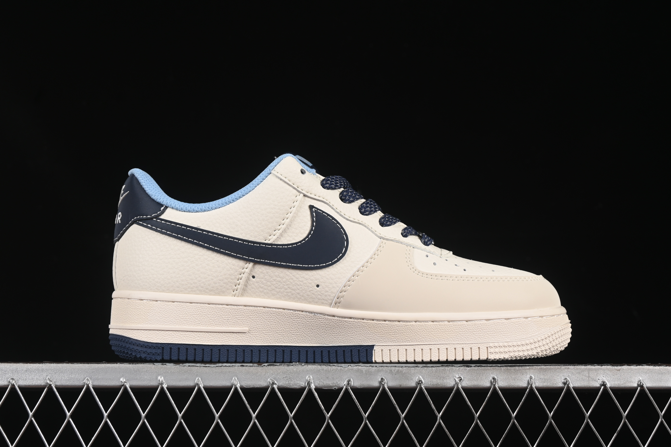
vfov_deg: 18.2
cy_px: 224
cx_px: 336
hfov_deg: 27.0
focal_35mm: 75
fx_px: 1398
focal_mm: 50
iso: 160
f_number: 8
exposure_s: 1/80
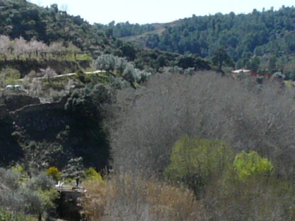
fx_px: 1278
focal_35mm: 150
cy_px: 299
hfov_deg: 12.8
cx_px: -59
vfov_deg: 9.7
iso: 100
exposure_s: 1/200
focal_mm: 4.6
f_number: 5.6
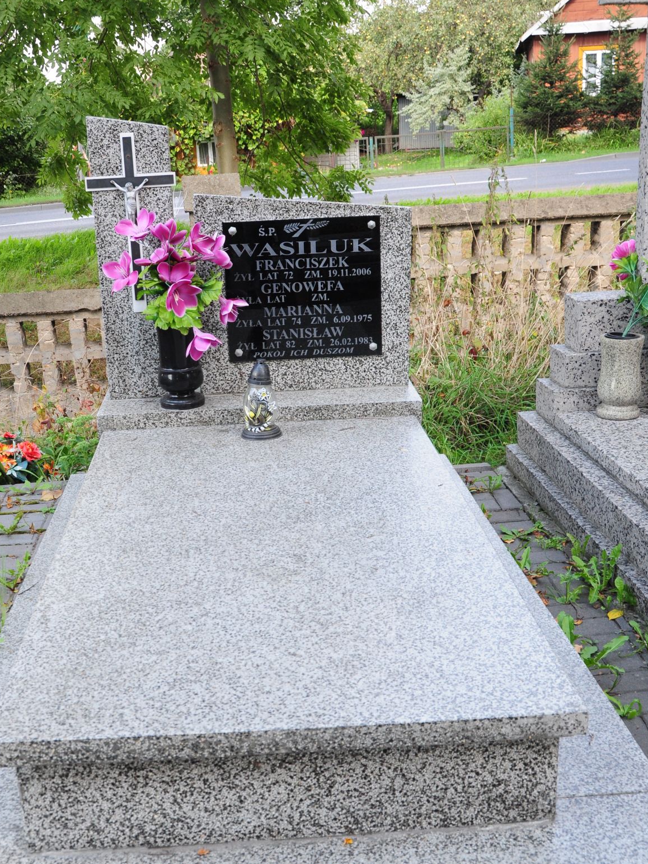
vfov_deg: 42.8
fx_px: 1098
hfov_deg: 32.8
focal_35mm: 44
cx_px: 265
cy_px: 495
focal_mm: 22
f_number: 7.1
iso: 400
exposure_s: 1/160
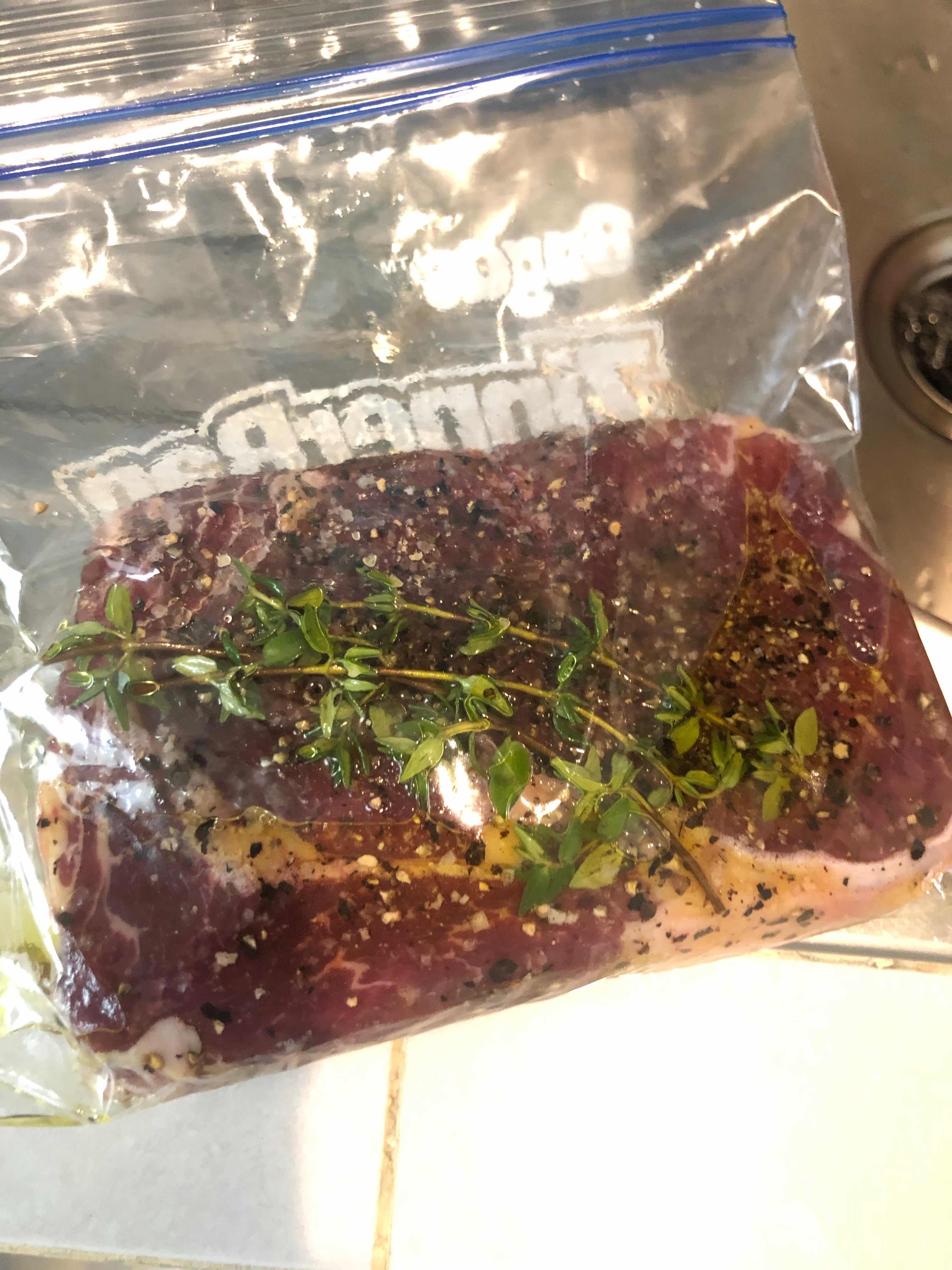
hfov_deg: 49.7
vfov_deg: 63.4
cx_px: 476
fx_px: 1027
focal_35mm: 28
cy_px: 635
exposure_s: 1/5
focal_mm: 4
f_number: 1.8
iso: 80
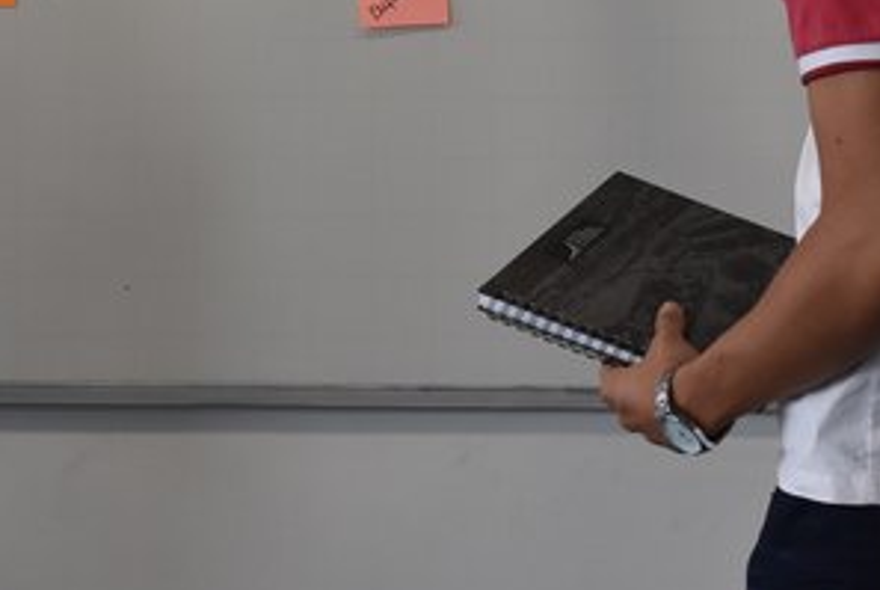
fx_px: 7320
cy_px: -83
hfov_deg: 6.9
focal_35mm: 299
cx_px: 98
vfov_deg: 4.6
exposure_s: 1/200
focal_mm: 78
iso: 800
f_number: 7.1
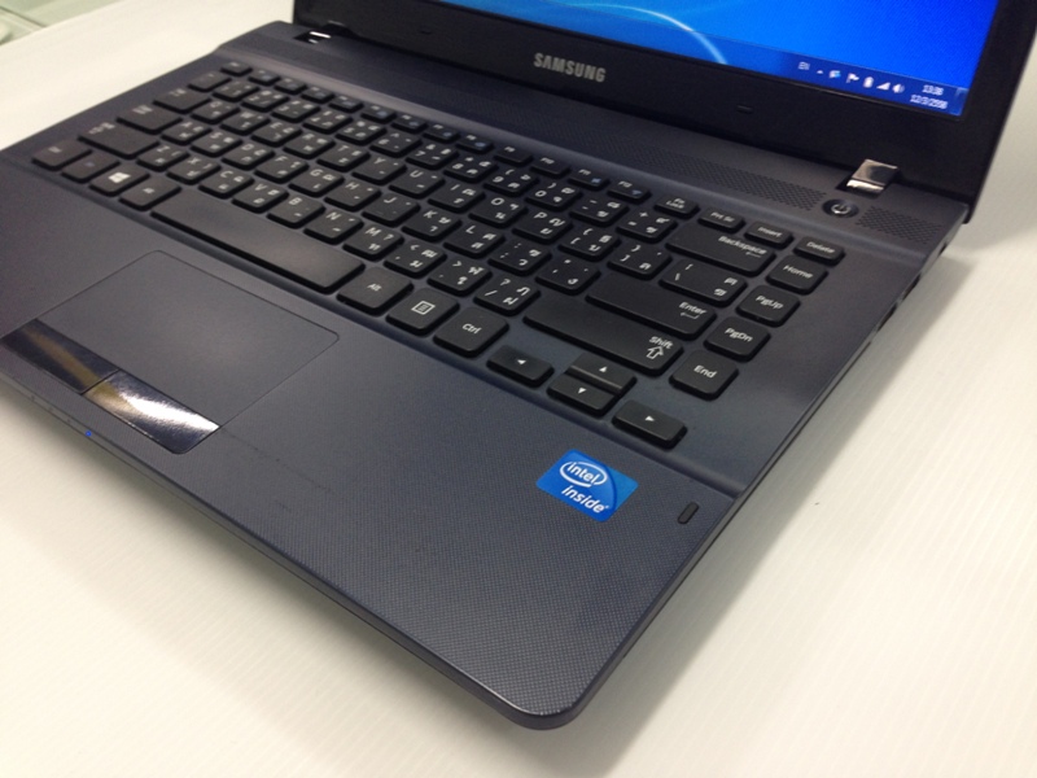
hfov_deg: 55.4
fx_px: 989
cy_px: 389
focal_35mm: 33
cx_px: 518
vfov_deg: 42.9
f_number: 2.4
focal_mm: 4.12
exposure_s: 1/20
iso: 80
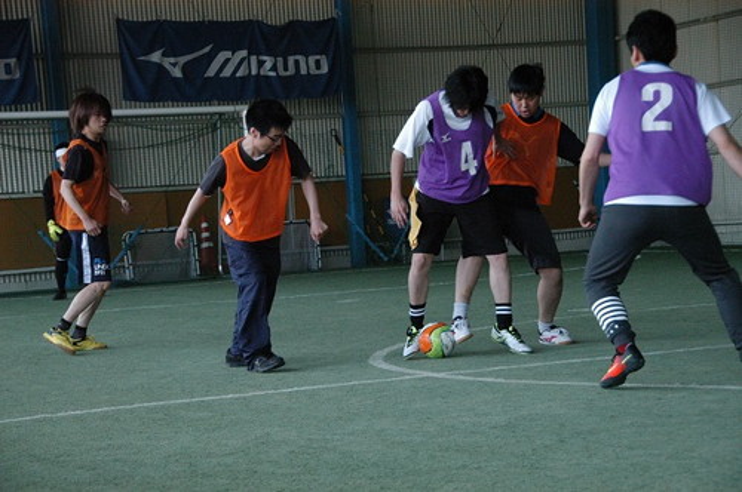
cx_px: 371
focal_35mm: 90
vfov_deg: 15.1
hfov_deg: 22.6
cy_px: 246
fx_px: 1853
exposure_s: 1/500
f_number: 5
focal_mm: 60
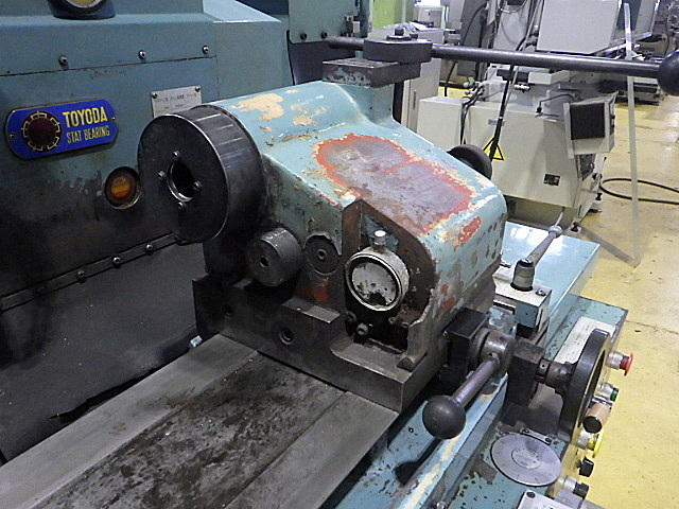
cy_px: 254
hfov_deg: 63.4
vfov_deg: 49.7
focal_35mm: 28
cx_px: 340
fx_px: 549
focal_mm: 5
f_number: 3.5
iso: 1600
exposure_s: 1/45
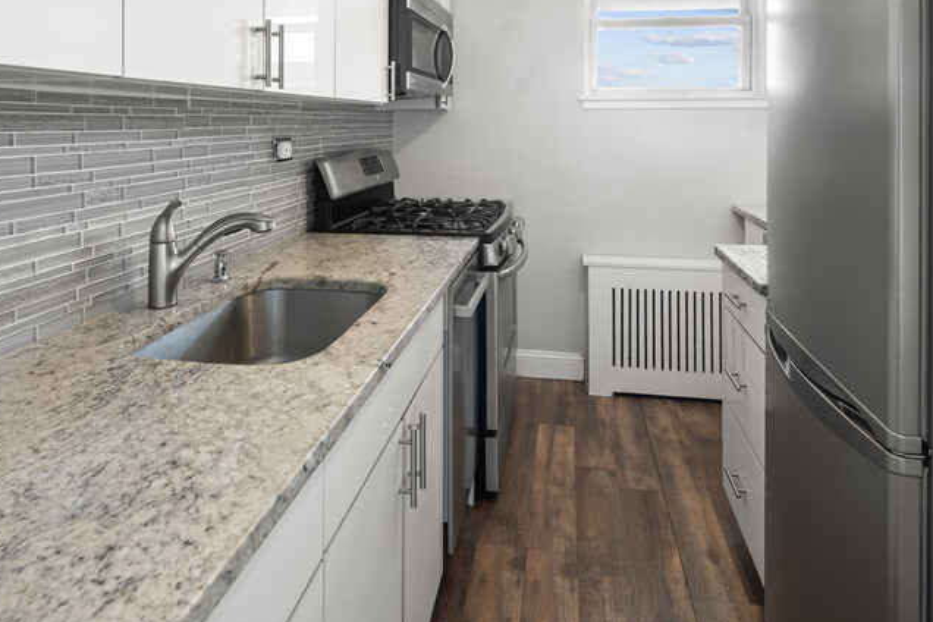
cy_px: 131
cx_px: 467
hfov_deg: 78.6
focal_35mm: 22
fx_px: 570
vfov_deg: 53.7
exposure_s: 1/1.67
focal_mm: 14
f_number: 8
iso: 320
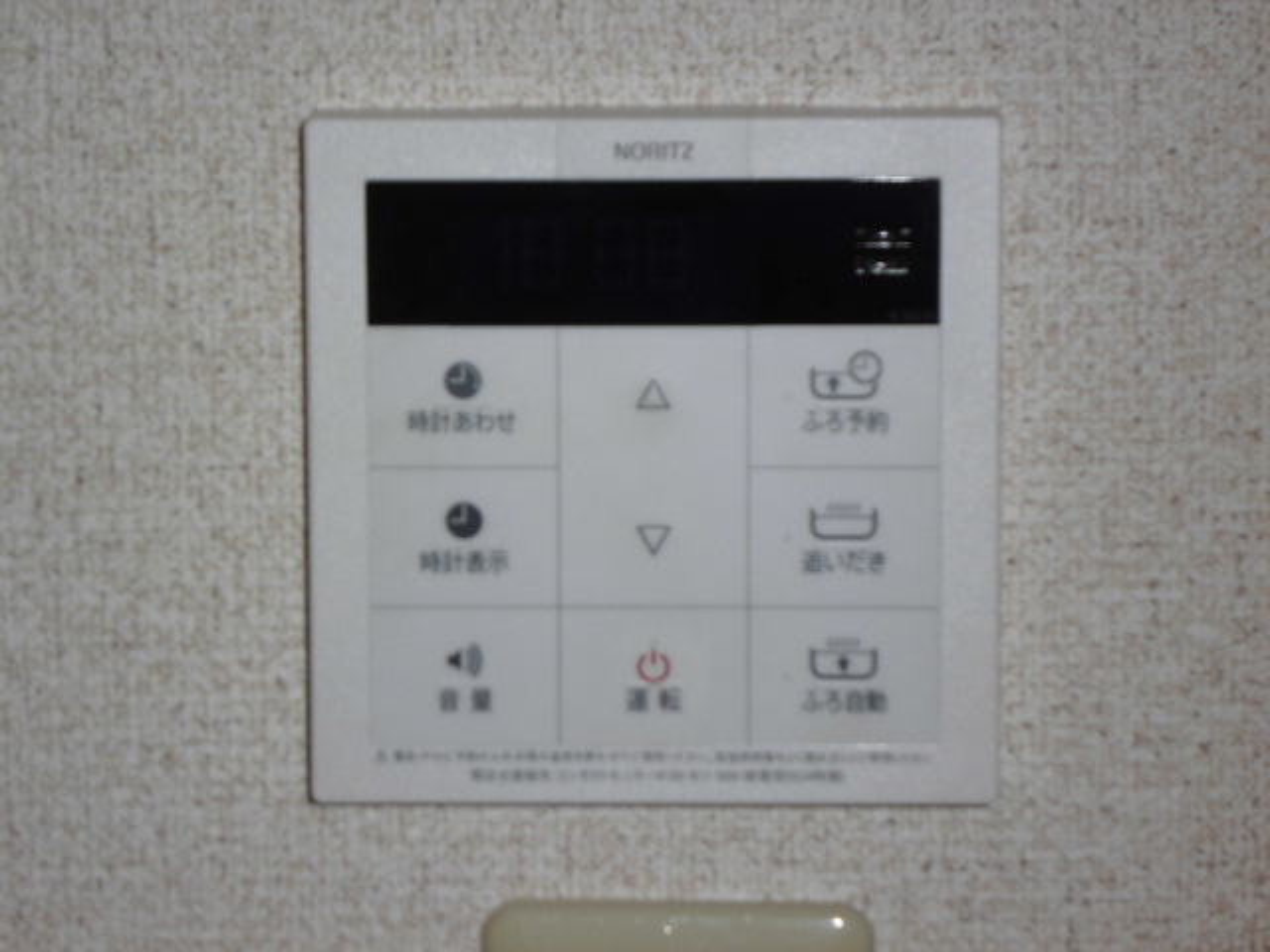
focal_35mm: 122
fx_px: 4476
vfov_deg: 12.1
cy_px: 476
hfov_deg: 16.1
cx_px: 635
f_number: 5.6
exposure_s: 1/60
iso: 100
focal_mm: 21.8
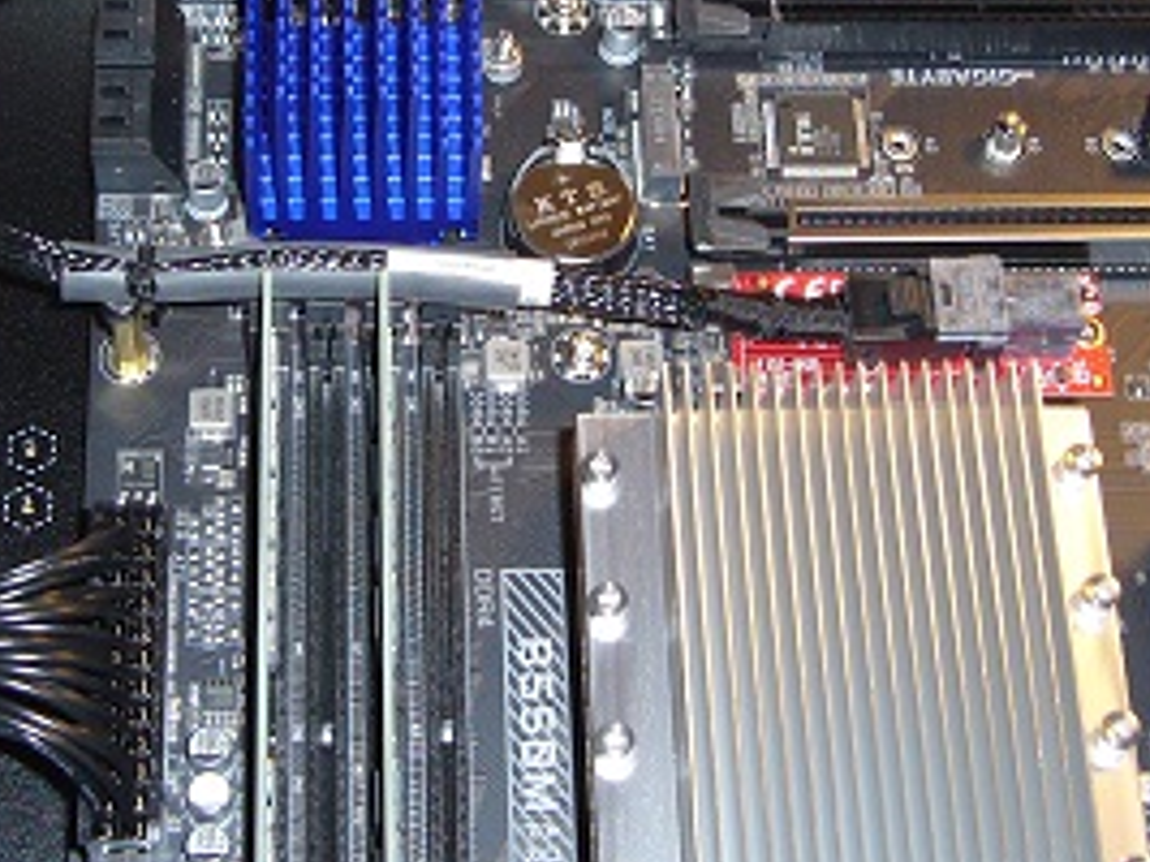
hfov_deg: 23.3
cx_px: 482
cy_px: 73
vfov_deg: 17.3
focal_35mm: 84
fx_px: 2789
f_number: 2.8
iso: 100
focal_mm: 5.8
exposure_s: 1/30
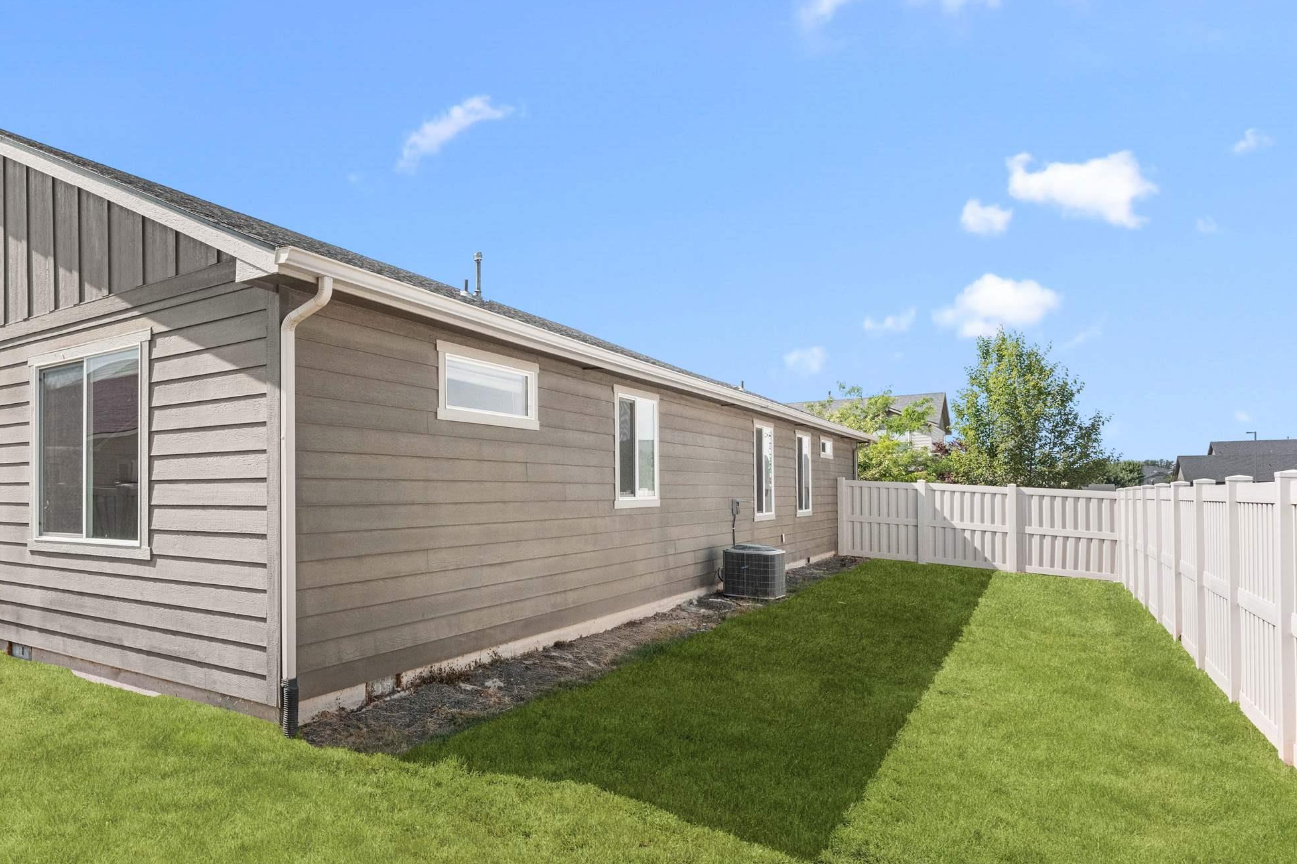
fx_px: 792
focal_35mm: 22
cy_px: 485
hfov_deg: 71.9
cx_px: 290
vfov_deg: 57.0
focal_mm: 14
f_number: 8
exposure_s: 1/1250
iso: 640
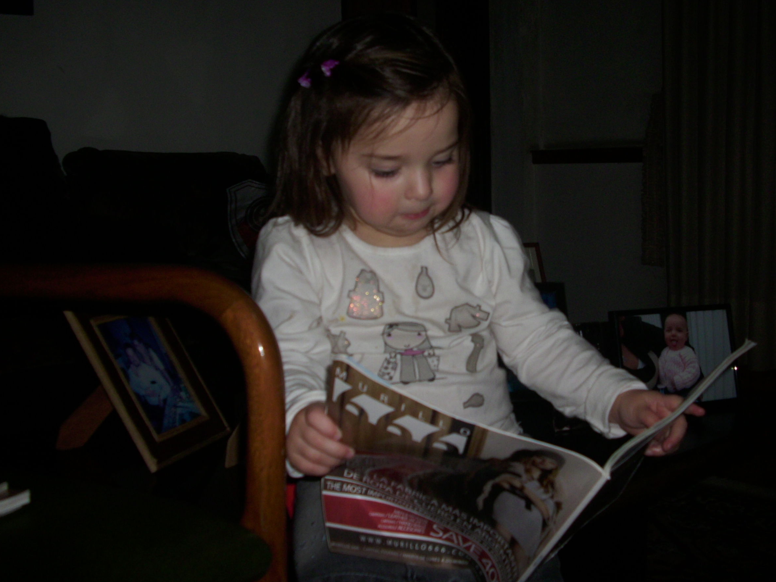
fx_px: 830
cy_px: 244
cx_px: 449
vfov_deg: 38.6
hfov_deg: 49.9
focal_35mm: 37
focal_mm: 6.2
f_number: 2.8
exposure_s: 1/200
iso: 50
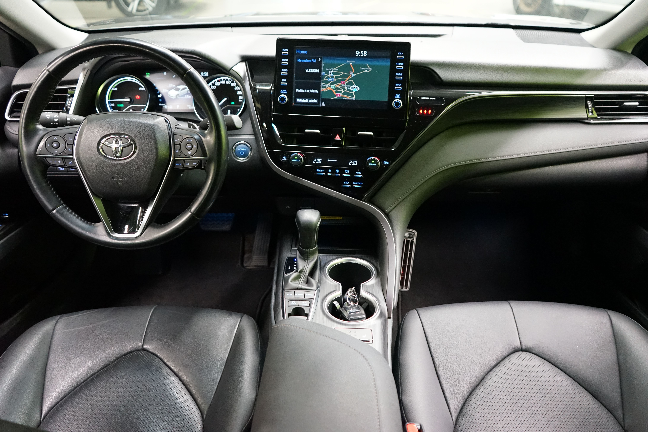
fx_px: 522
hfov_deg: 63.7
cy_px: 216
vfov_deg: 45.0
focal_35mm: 29
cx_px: 324
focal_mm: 29
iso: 5000
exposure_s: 1/60
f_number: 3.5
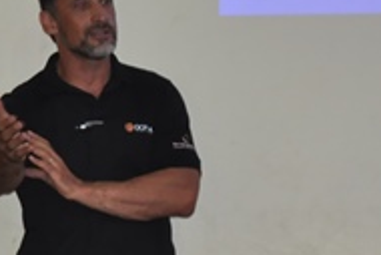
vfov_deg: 4.9
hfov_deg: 7.3
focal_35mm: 278
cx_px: -102
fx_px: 2941
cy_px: 298
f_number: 5.3
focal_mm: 55
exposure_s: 1/60
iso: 800
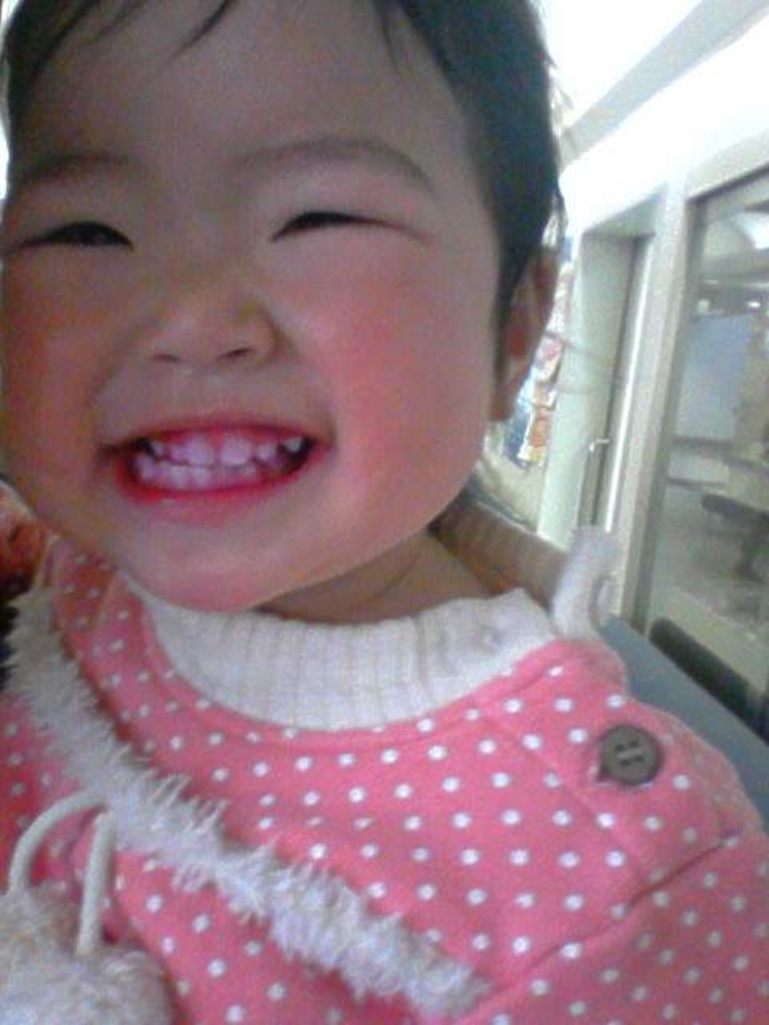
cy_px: 512
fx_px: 859
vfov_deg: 61.7
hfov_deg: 48.2
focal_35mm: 29
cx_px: 384
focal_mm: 1.5
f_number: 2.8
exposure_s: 1/23.8
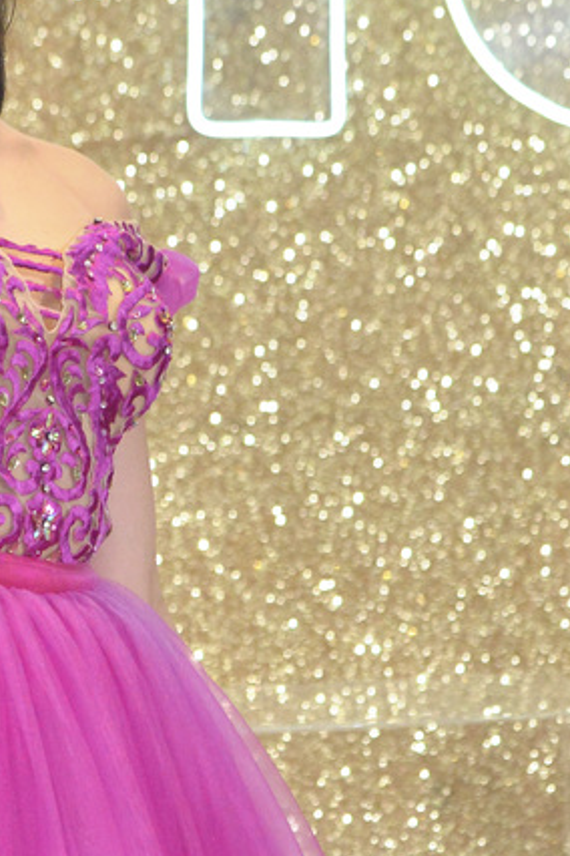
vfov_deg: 3.9
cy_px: 701
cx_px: -66
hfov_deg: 2.6
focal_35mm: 528
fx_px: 12539
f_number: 5.6
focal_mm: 125
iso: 1600
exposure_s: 1/320
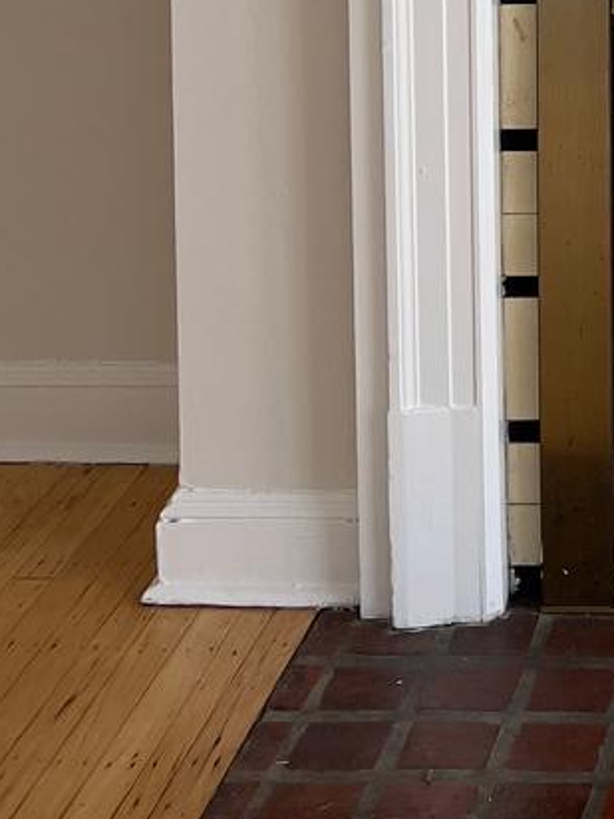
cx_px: 912
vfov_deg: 18.1
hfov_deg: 14.3
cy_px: -392
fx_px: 2294
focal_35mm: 97
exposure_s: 1/121
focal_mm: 5.7
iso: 125
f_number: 1.5
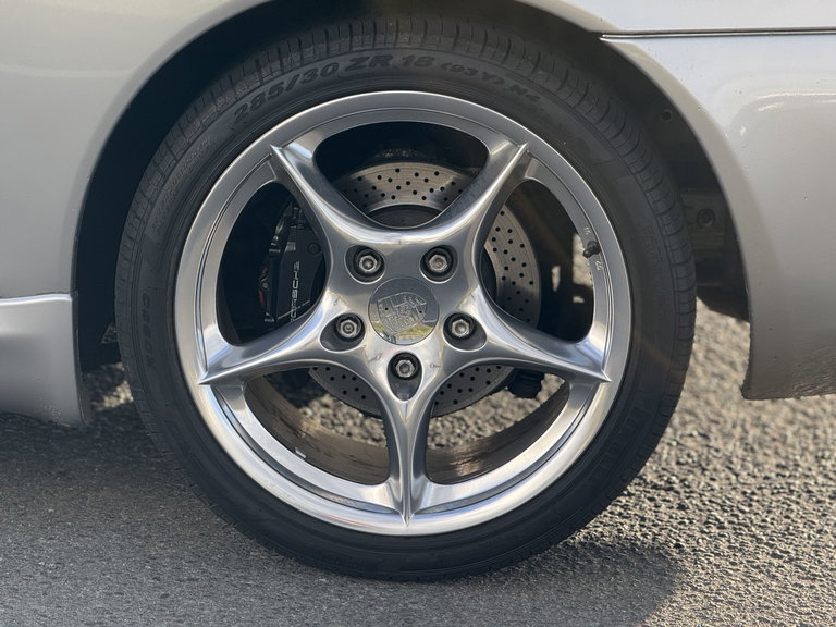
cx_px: 418
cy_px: 314
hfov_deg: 16.4
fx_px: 2898
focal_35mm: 120
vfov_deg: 12.3
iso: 64
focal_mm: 15.66
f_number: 2.8
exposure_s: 1/336
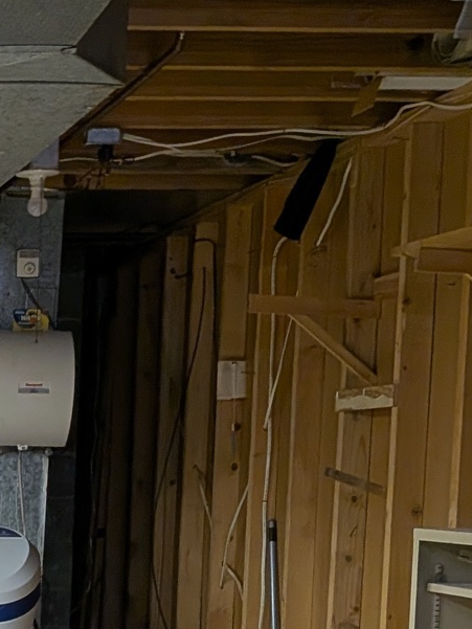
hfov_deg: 14.6
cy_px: 697
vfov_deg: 20.3
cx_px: -296
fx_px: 1672
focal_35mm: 92
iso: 31
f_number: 1.7
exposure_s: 1/137
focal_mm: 4.53
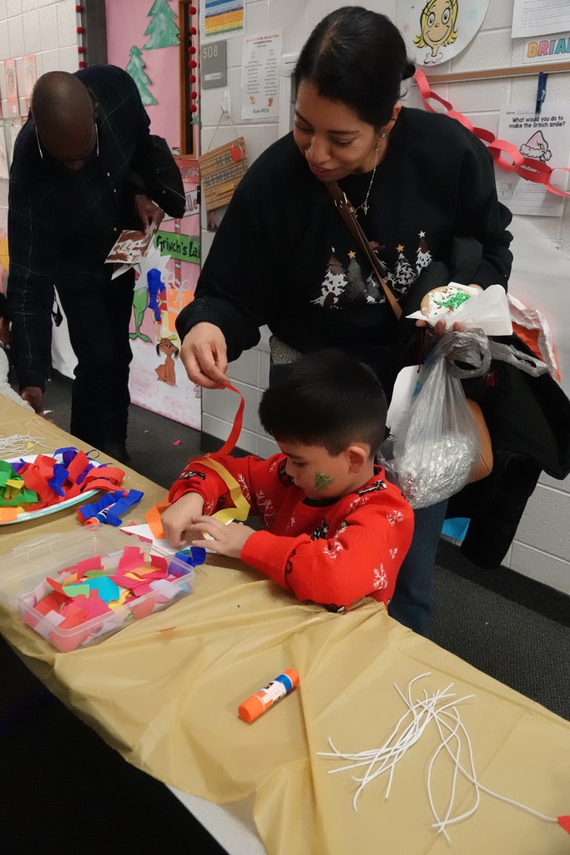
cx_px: 285
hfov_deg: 45.0
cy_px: 428
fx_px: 688
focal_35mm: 29
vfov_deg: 63.7
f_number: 2.8
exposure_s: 1/160
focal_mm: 10.59
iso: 6400
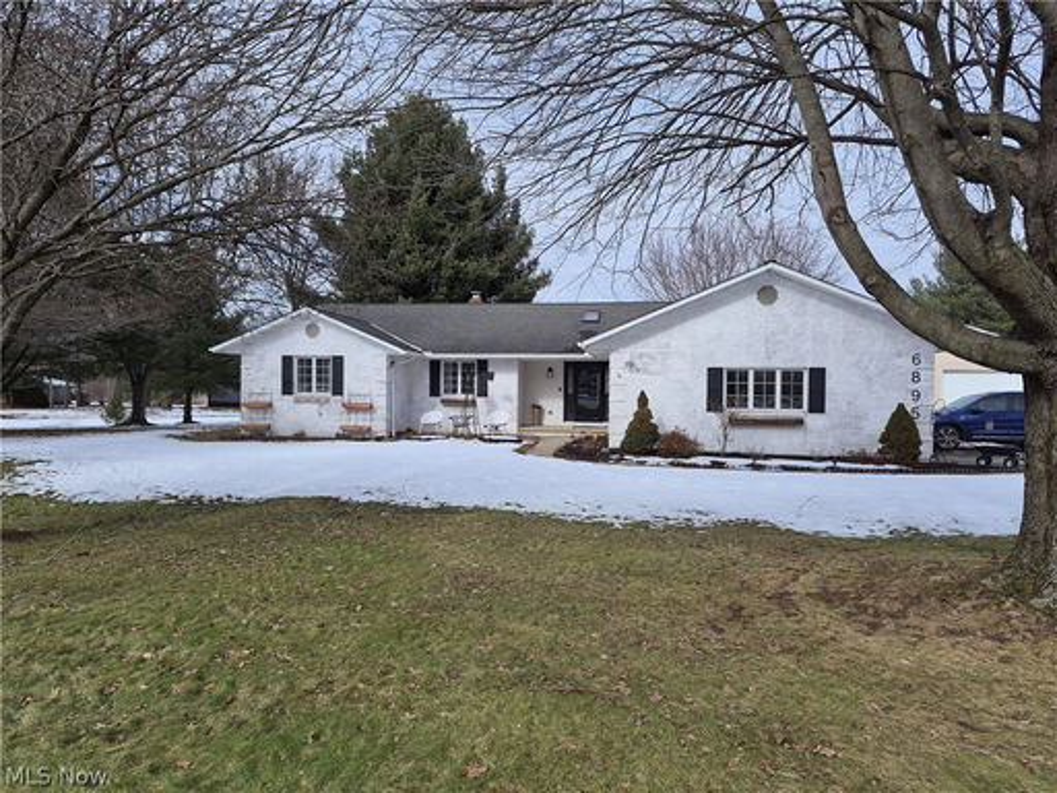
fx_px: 702
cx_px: 528
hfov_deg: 73.9
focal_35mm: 23
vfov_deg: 58.9
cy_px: 396
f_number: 1.8
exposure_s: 1/5616
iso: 80
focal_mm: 5.4
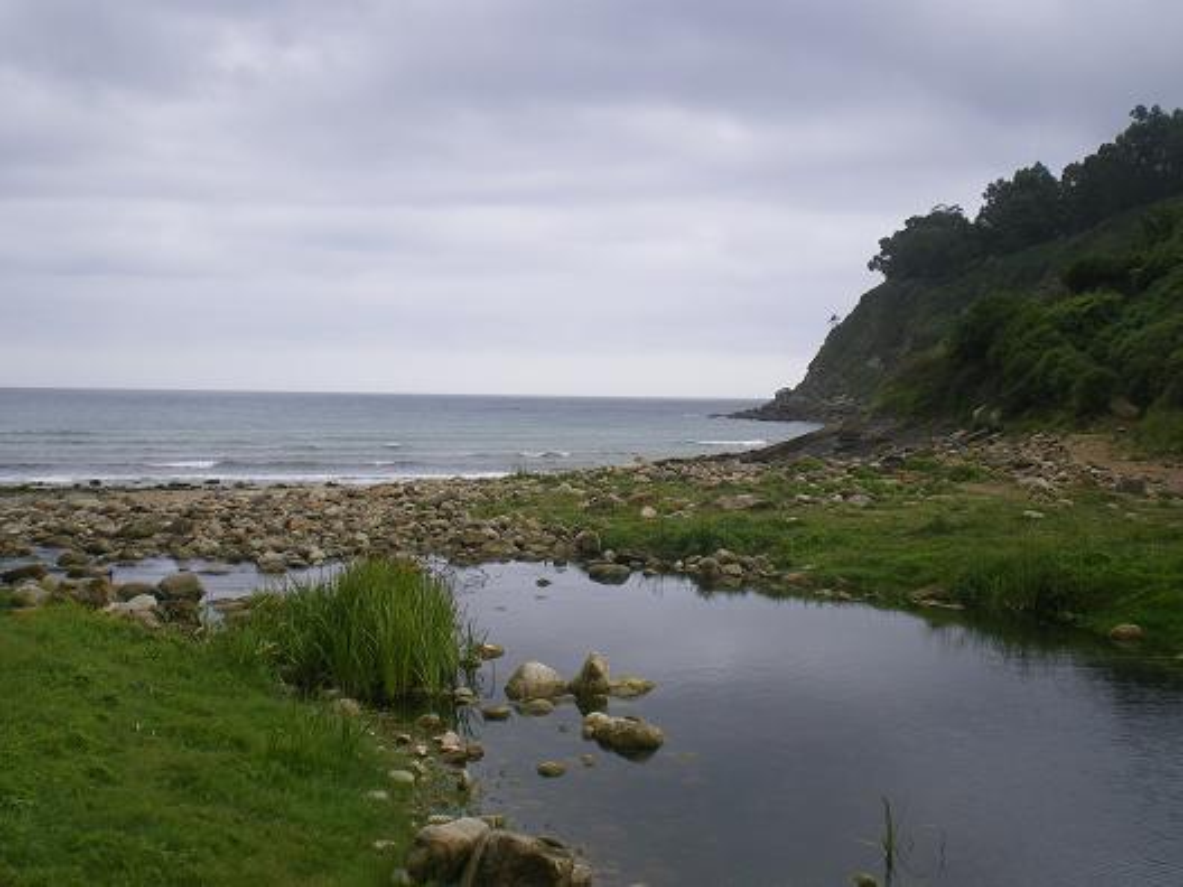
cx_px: 592
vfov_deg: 29.1
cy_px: 444
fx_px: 1709
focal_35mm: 50
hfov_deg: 38.2
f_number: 5.2
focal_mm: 8.4
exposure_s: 1/125
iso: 64
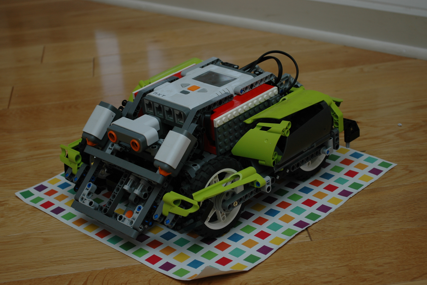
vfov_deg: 19.5
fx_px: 830
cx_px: 211
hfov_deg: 28.8
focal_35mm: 70
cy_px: 143
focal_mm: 46
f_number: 5.3
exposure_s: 1/60
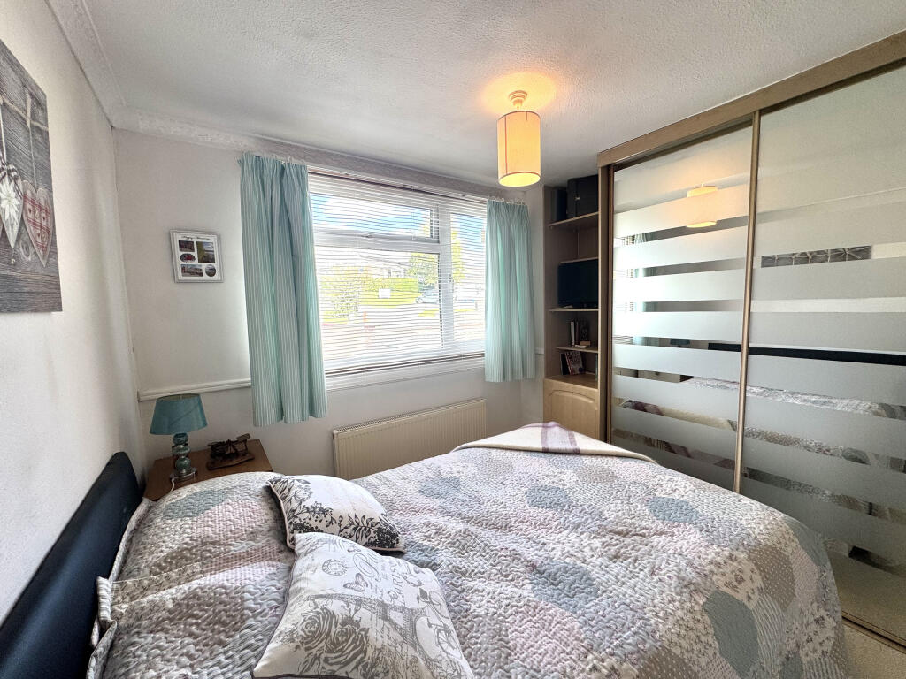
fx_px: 366
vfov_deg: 85.7
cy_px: 340
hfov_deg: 102.1
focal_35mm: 14
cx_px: 453
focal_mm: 2.22
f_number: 2.2
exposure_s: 1/193
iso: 40
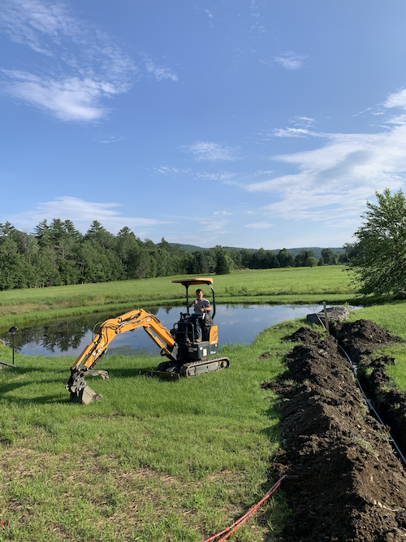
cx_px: 203
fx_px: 407
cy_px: 271
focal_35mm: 26
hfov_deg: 53.0
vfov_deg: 67.3
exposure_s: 1/1779
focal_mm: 4.25
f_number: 1.8
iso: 25
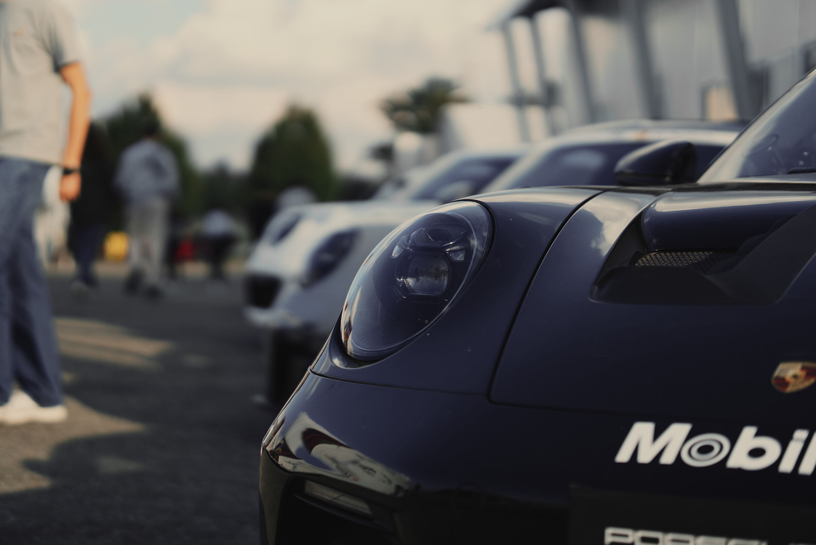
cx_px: 408
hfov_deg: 24.2
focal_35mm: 84
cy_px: 272
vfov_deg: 16.3
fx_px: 1905
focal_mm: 56
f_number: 1.4
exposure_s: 1/4000
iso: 100
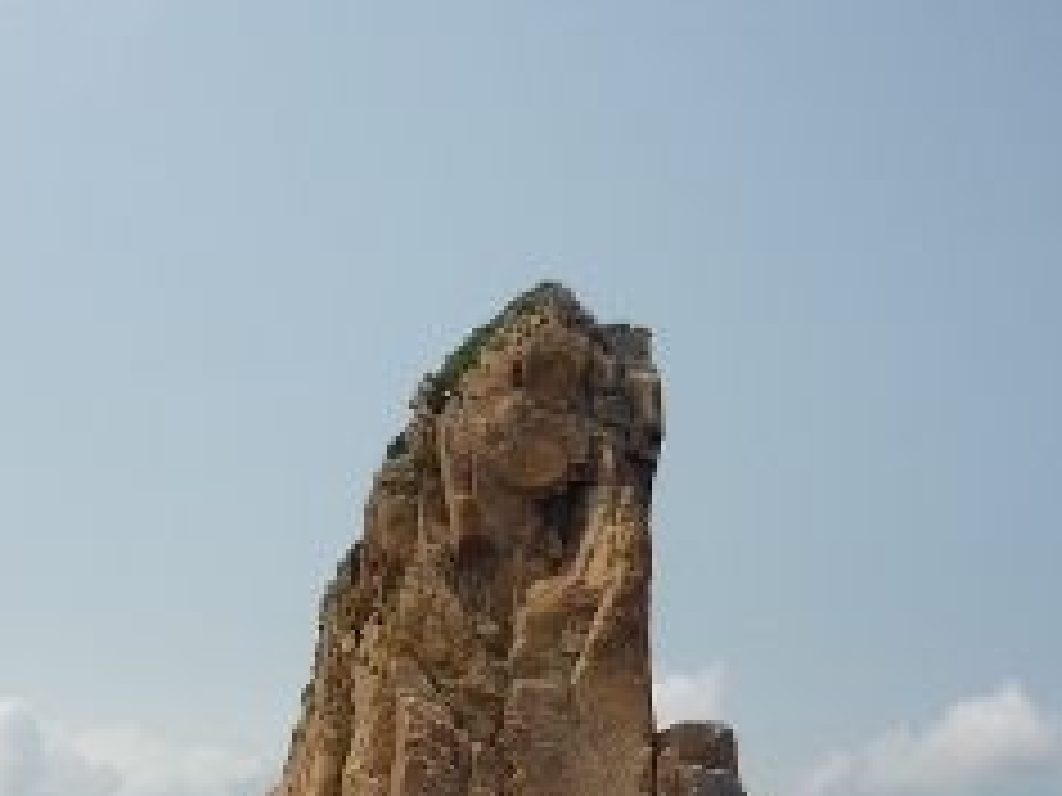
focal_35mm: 70
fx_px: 2148
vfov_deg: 20.5
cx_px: 284
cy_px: 735
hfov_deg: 27.4
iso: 100
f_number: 8
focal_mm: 5.5
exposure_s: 1/320
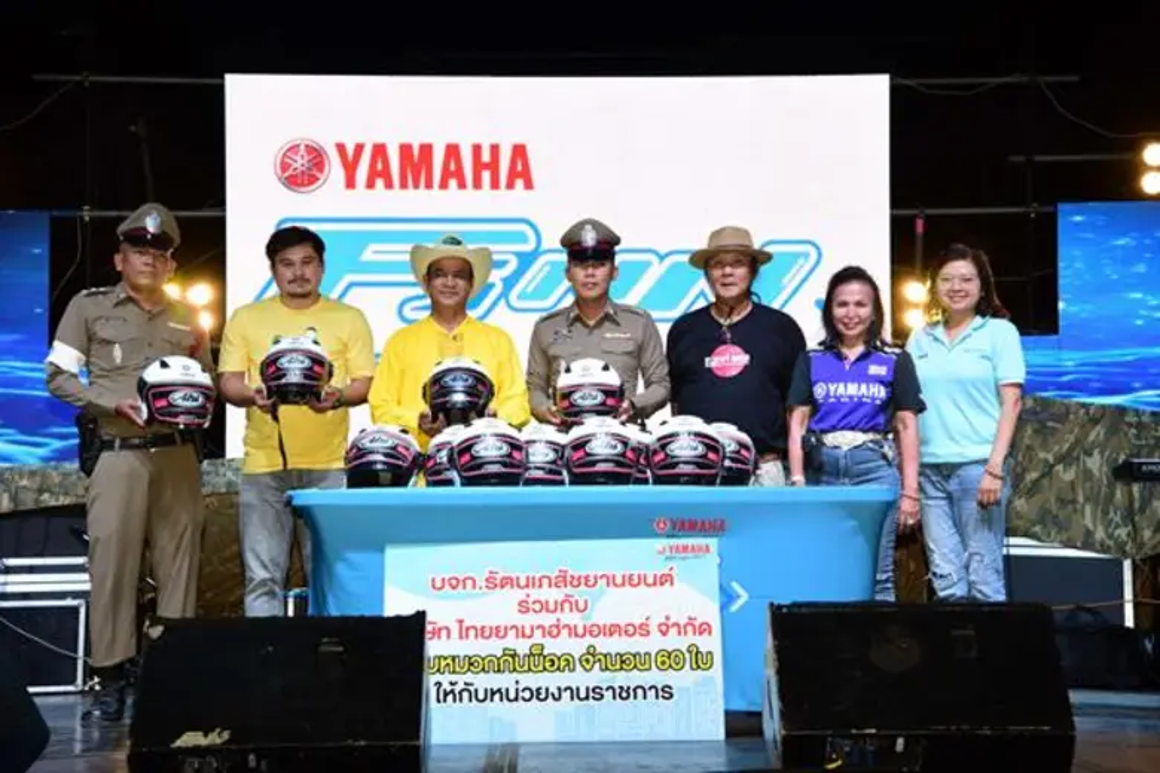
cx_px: 580
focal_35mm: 66
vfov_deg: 20.6
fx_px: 2127
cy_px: 386
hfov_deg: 30.5
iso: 800
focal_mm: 66
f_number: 4.5
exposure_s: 1/160
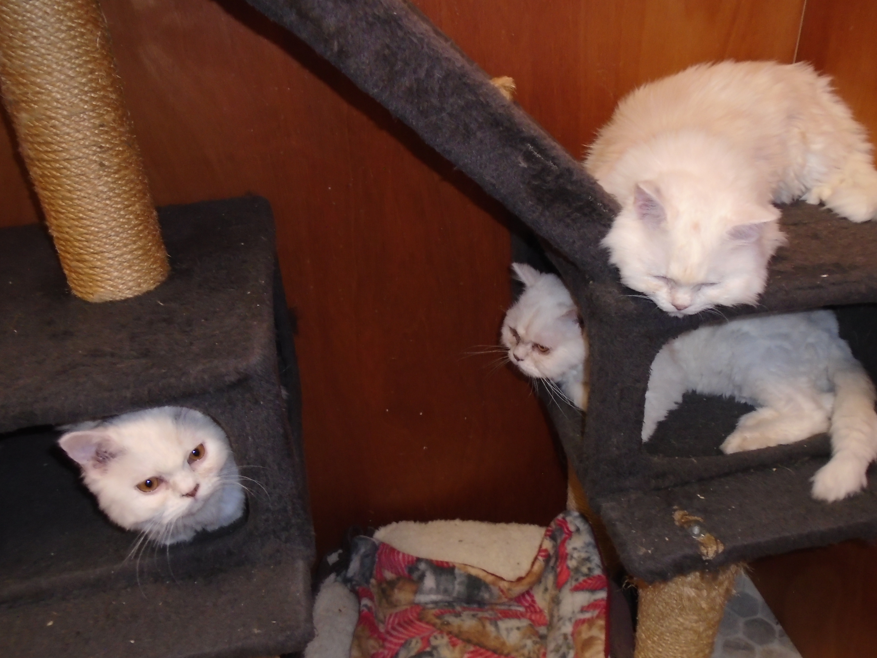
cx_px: 486
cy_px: 367
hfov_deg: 59.8
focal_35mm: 30
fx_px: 760
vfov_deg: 46.7
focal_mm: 4.6
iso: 200
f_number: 3.2
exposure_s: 1/30
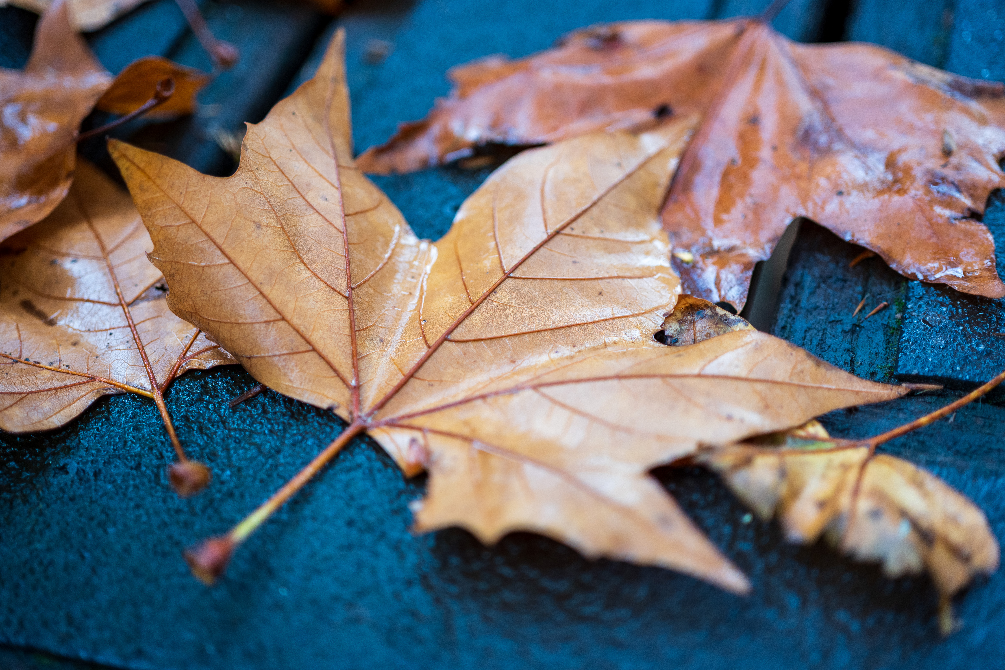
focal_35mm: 52
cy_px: 335
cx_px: 502
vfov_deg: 25.8
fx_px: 1466
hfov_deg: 37.9
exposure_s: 1/250
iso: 200
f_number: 1.9
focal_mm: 35
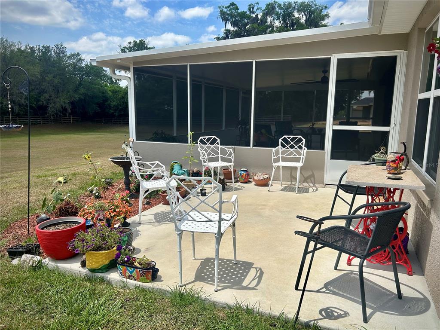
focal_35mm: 26
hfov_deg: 67.3
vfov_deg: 53.1
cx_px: 220
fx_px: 330
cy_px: 165
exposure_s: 1/5319
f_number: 1.5
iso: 50
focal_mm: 5.7
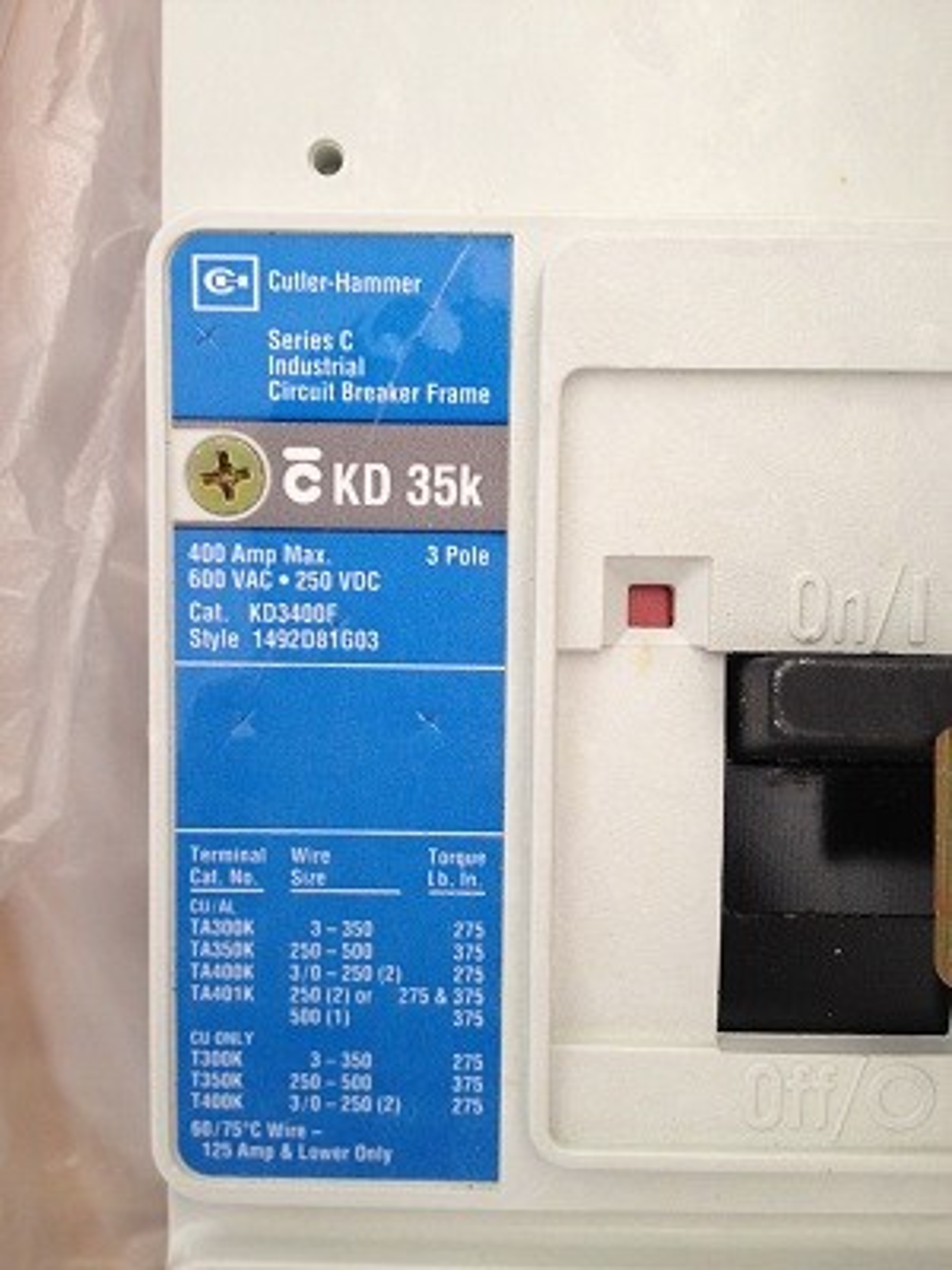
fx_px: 1283
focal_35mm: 35
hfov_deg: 40.7
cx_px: 476
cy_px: 635
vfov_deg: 52.6
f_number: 2.4
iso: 64
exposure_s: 1/24
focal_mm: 4.28
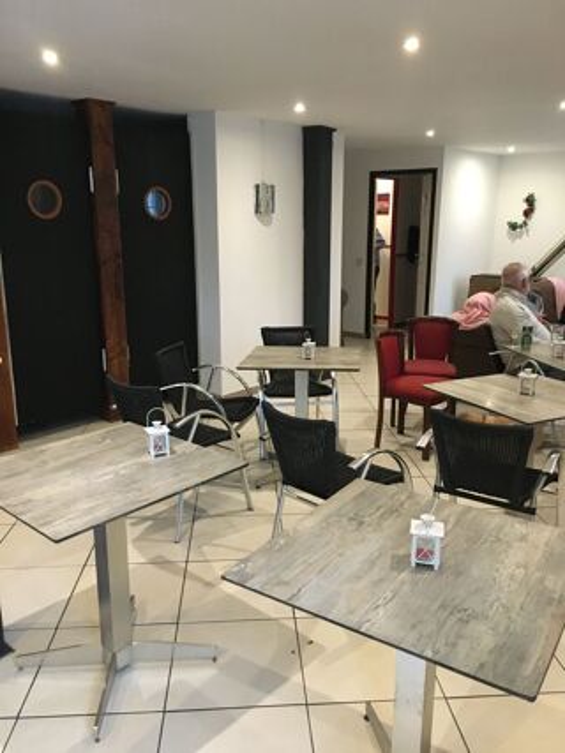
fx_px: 631
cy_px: 376
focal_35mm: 29
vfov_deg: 61.7
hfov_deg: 48.2
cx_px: 282
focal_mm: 4.15
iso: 250
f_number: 2.2
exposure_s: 1/17
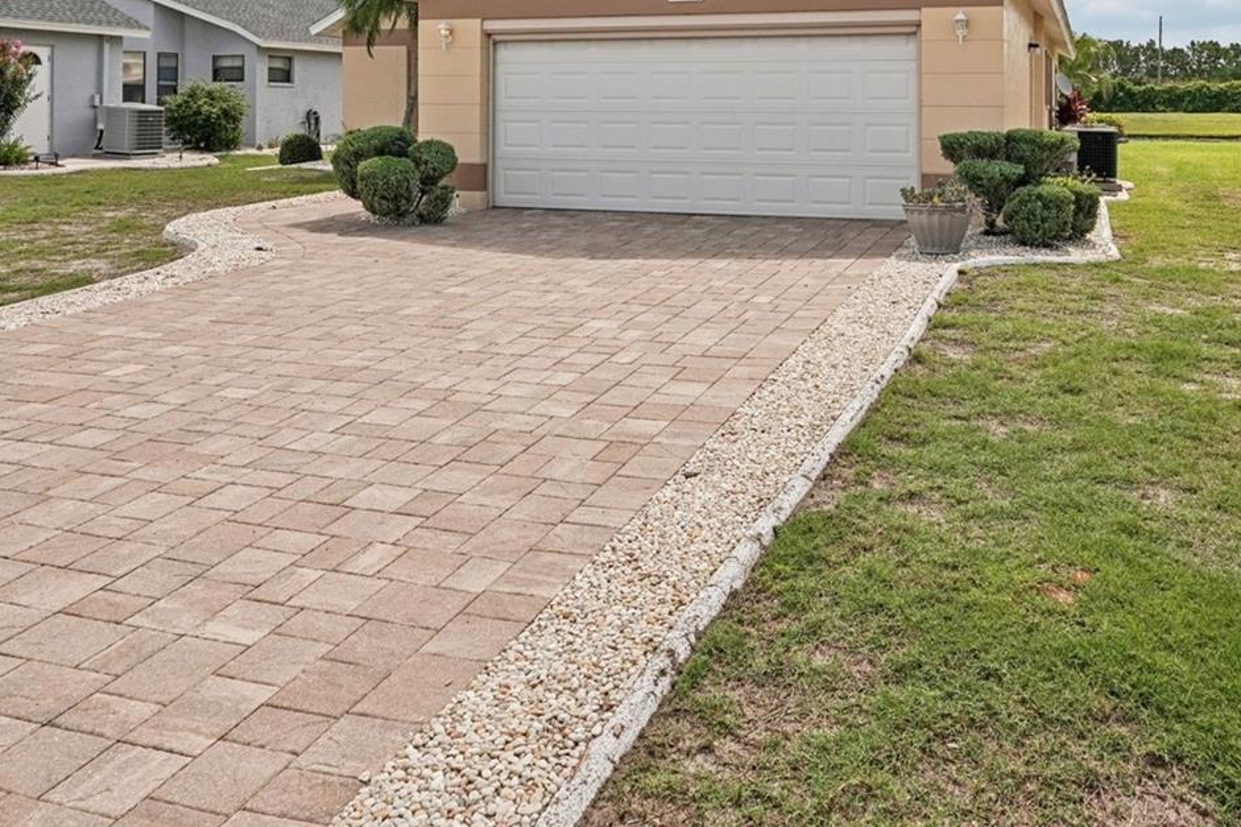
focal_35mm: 34
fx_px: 1172
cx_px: 715
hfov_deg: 55.6
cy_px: 132
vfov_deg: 37.1
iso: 400
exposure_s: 1/1600
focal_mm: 20
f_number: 8
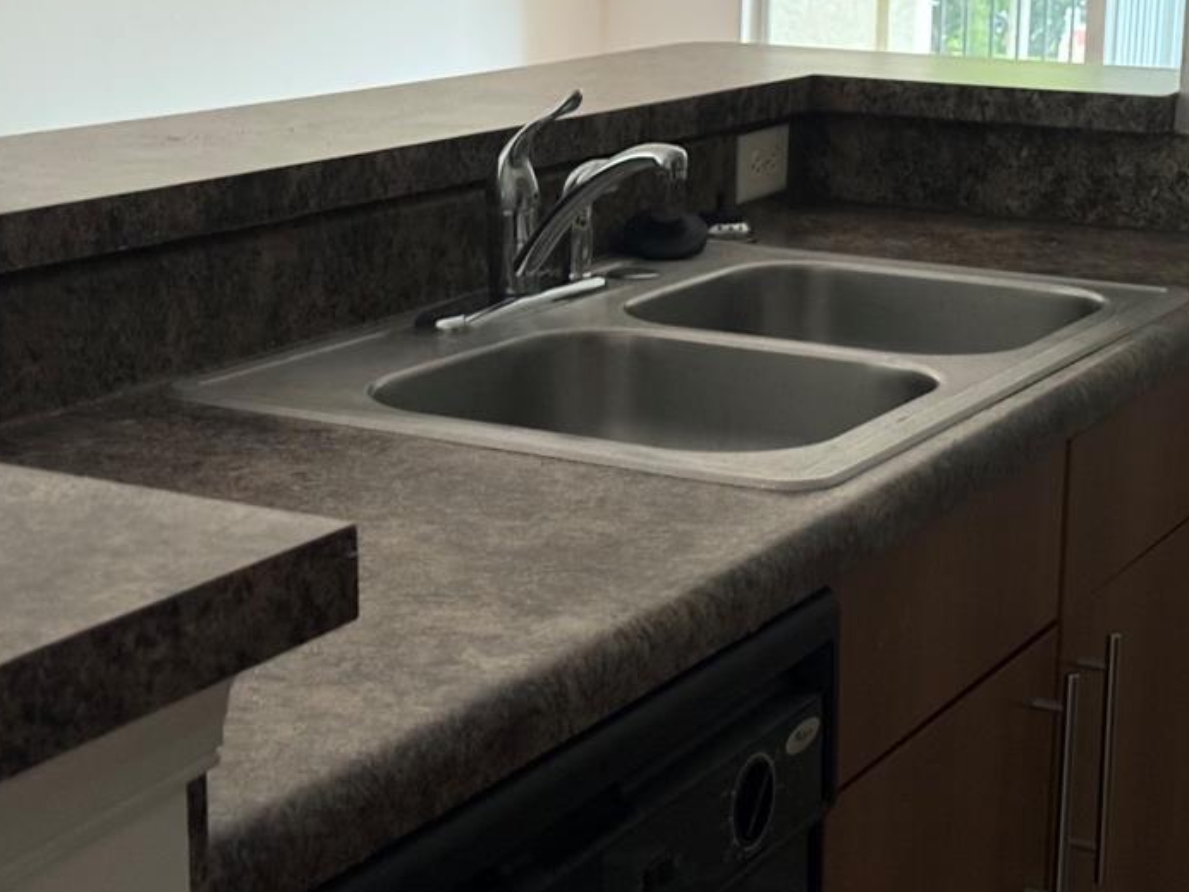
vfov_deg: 20.7
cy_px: 478
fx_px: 2439
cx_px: 720
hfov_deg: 27.3
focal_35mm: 71
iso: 800
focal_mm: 6.76
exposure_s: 1/26
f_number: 1.78
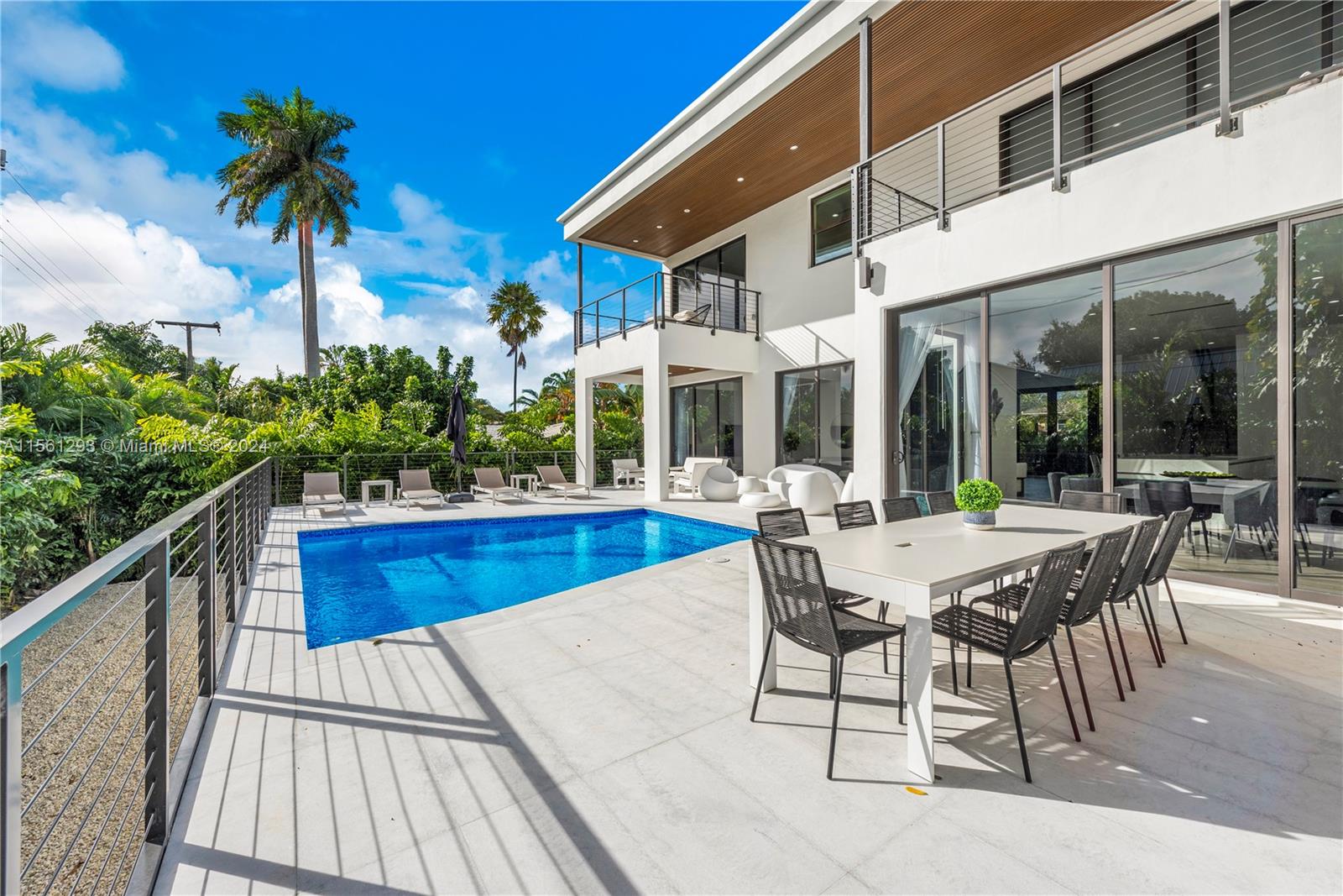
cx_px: 672
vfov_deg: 81.2
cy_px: 448
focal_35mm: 14
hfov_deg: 104.2
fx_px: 522
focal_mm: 14
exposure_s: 1/400
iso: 100
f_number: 13
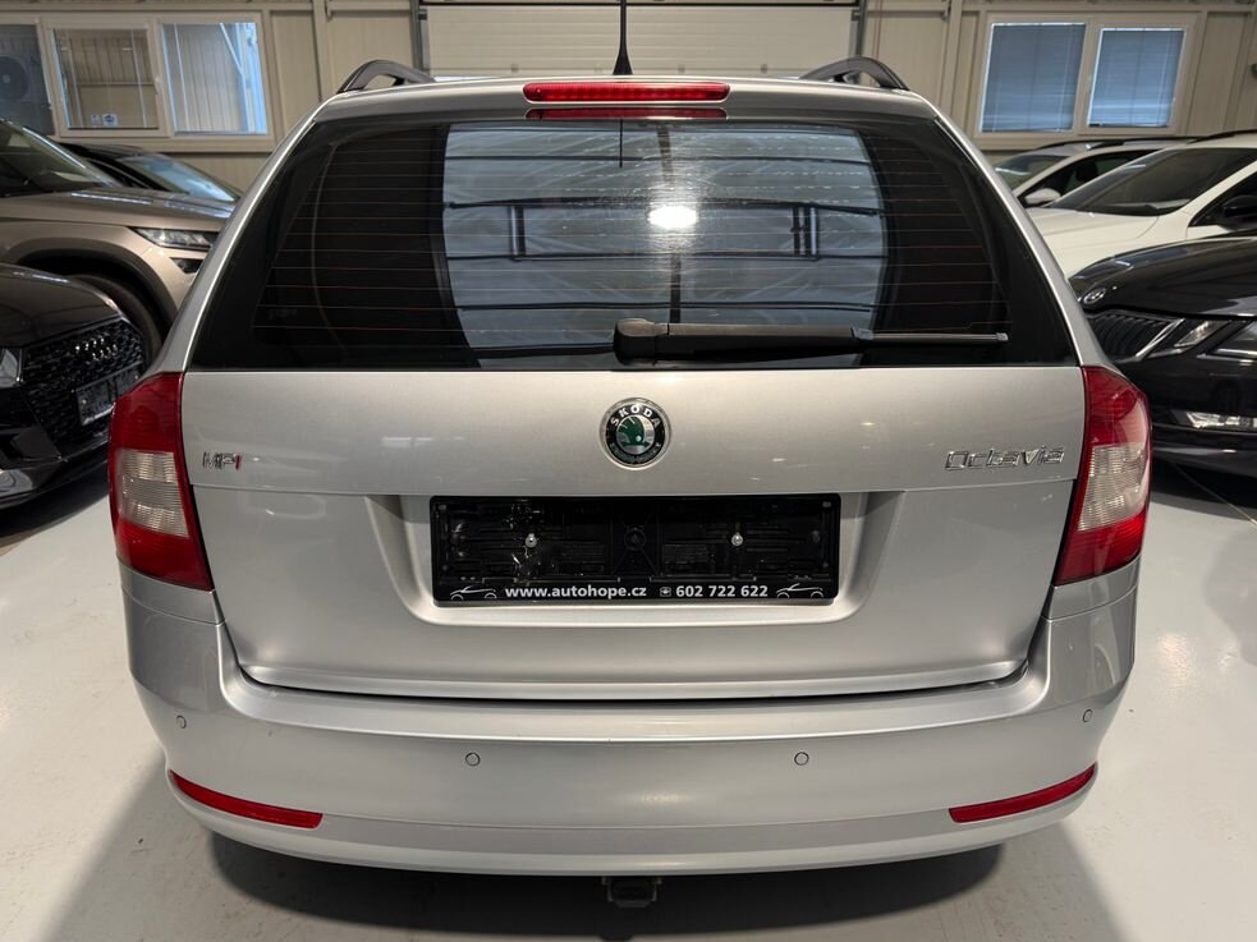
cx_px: 614
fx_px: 908
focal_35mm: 25
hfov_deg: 69.4
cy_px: 483
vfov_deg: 54.9
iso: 160
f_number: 1.78
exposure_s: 1/50
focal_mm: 6.76
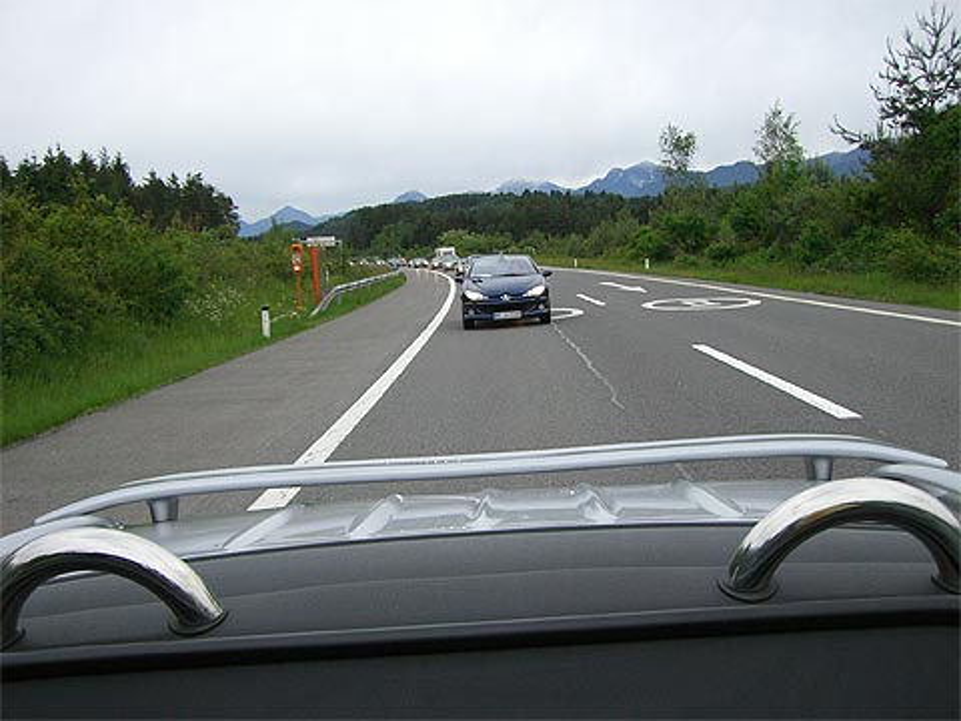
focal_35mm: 38
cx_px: 480
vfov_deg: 37.7
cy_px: 360
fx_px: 1055
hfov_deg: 49.0
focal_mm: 6.2
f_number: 2.7
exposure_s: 1/800
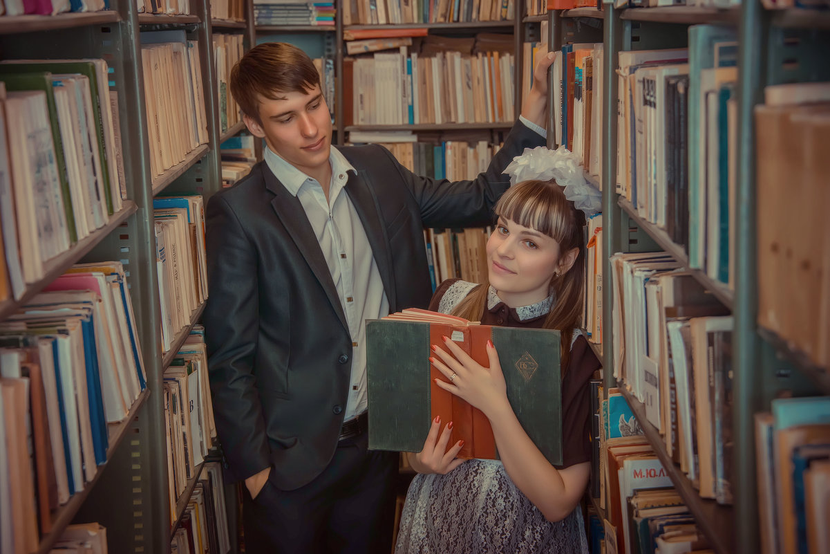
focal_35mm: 68
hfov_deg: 29.7
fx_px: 1568
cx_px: 415
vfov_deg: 20.0
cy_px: 277
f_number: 4.8
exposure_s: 1/80
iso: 400
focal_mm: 68
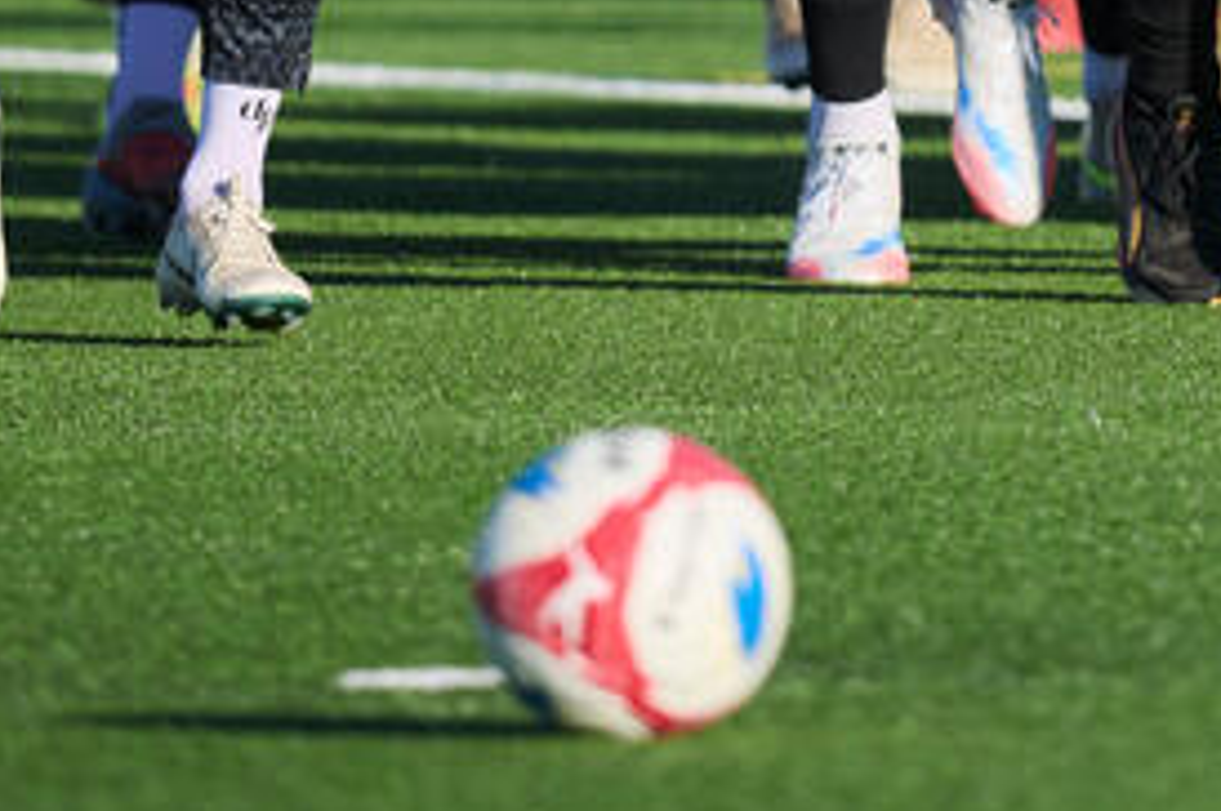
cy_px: -758
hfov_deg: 1.3
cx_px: 1413
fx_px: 53795
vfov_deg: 0.9
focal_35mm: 1588
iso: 100
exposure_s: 1/1000
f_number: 4
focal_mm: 400
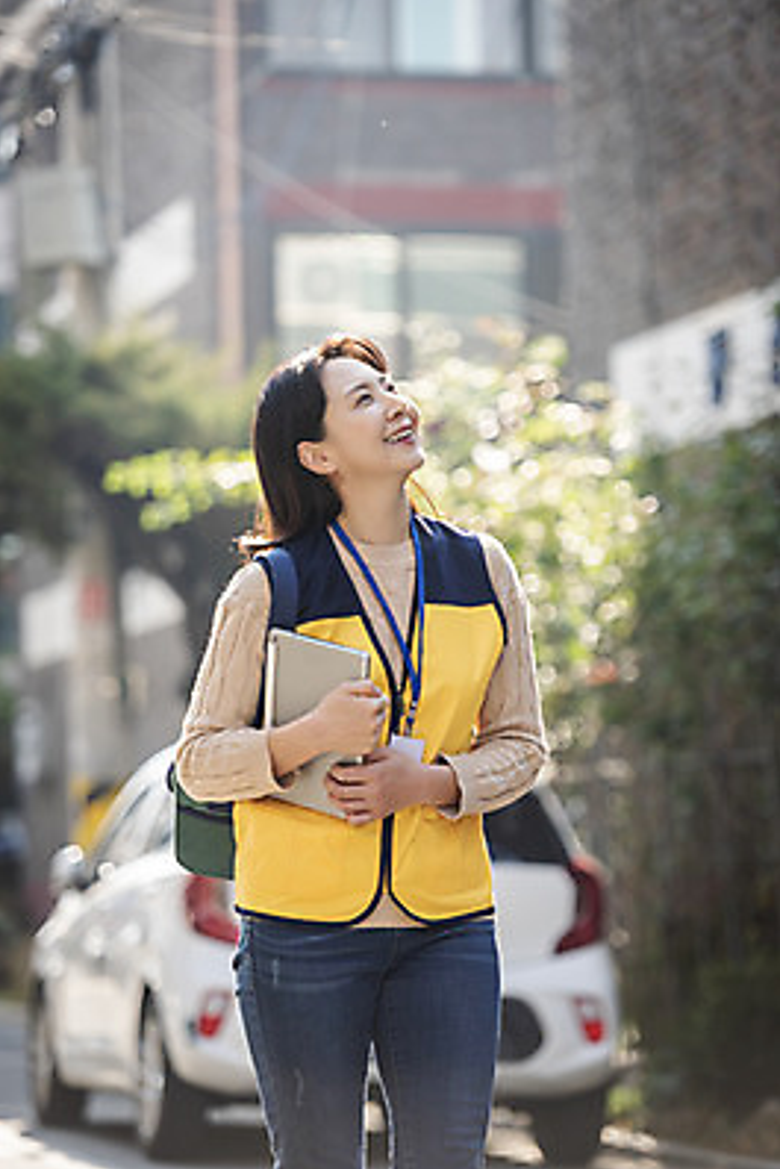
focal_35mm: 136
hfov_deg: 10.1
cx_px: 390
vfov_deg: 15.1
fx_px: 4416
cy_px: 583
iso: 160
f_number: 2.8
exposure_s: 1/800
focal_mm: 135
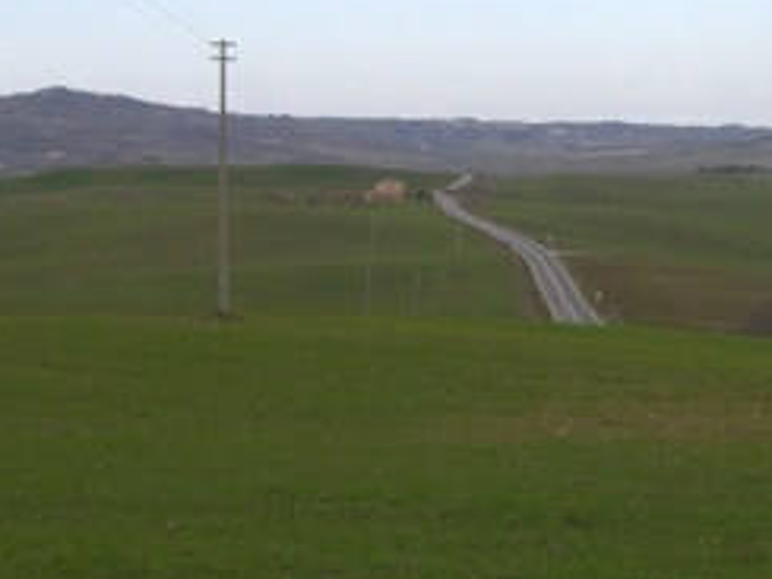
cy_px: 277
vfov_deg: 18.9
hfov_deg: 24.7
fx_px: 1740
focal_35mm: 78
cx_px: 604
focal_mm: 6.2
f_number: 4.3
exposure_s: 1/320
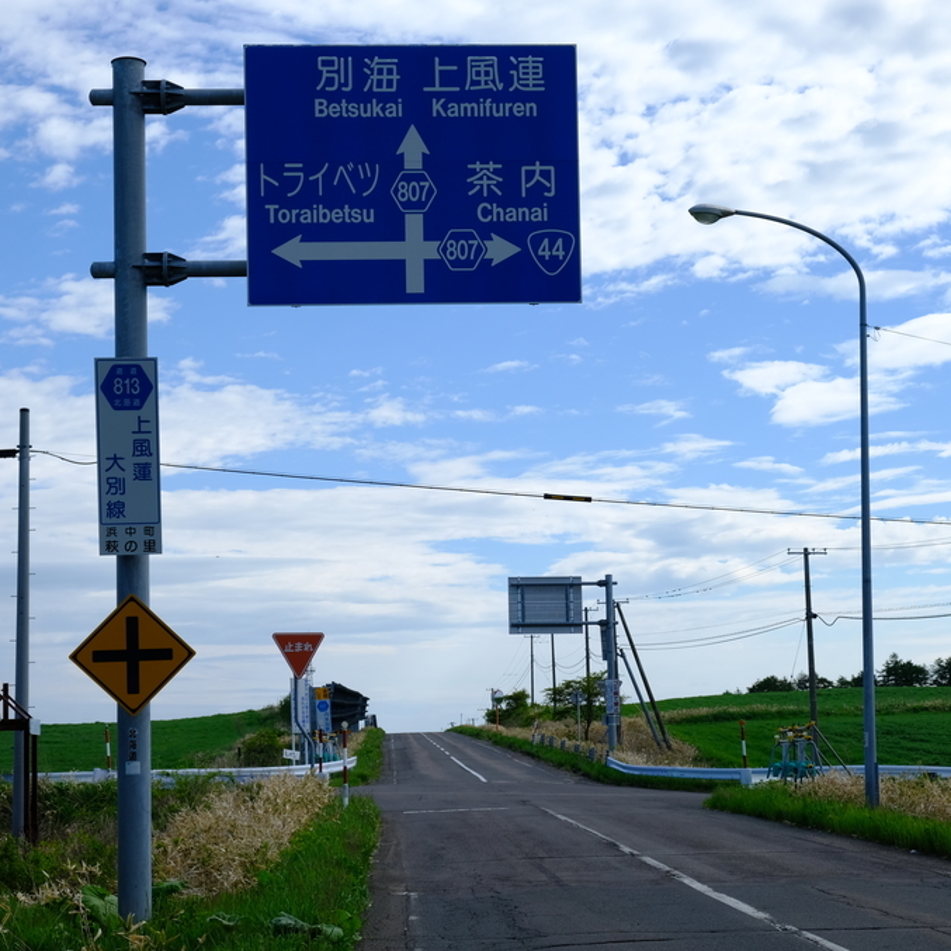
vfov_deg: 27.3
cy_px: 473
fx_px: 1958
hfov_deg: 27.3
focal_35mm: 63
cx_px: 487
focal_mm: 32.9
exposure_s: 1/420
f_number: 8
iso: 200
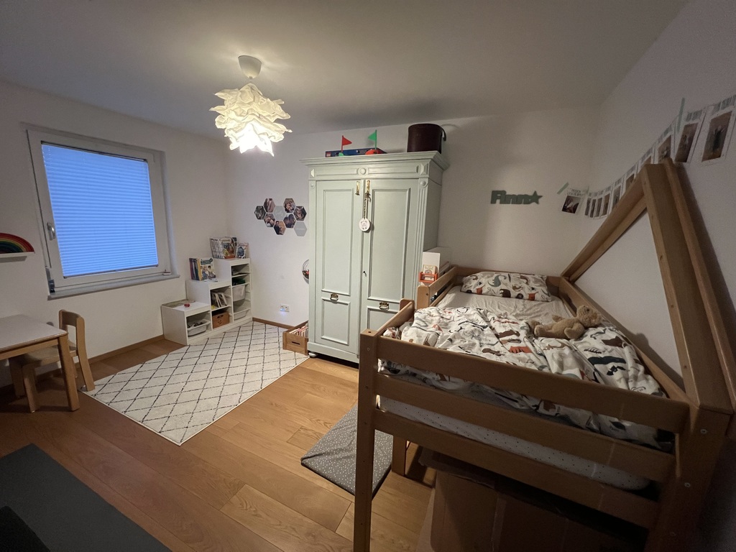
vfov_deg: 89.9
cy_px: 276
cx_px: 368
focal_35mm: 13
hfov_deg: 106.2
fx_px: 276
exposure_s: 1/50
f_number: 1.8
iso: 640
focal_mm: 1.57
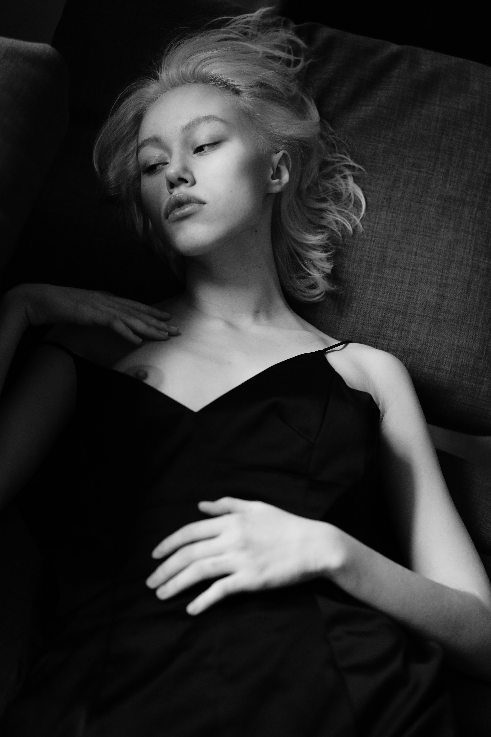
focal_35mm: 50
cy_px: 368
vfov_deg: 39.6
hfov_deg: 27.0
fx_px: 1023
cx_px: 246
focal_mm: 50
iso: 4000
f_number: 2.2
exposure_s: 1/100
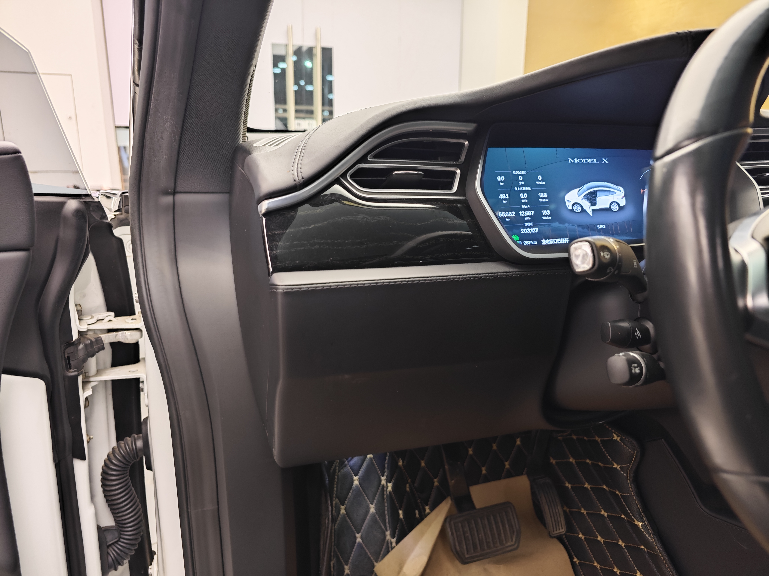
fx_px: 511
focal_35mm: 23
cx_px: 384
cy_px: 288
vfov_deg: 58.9
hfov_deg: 73.9
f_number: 1.9
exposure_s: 1/25
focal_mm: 8.7
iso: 1000
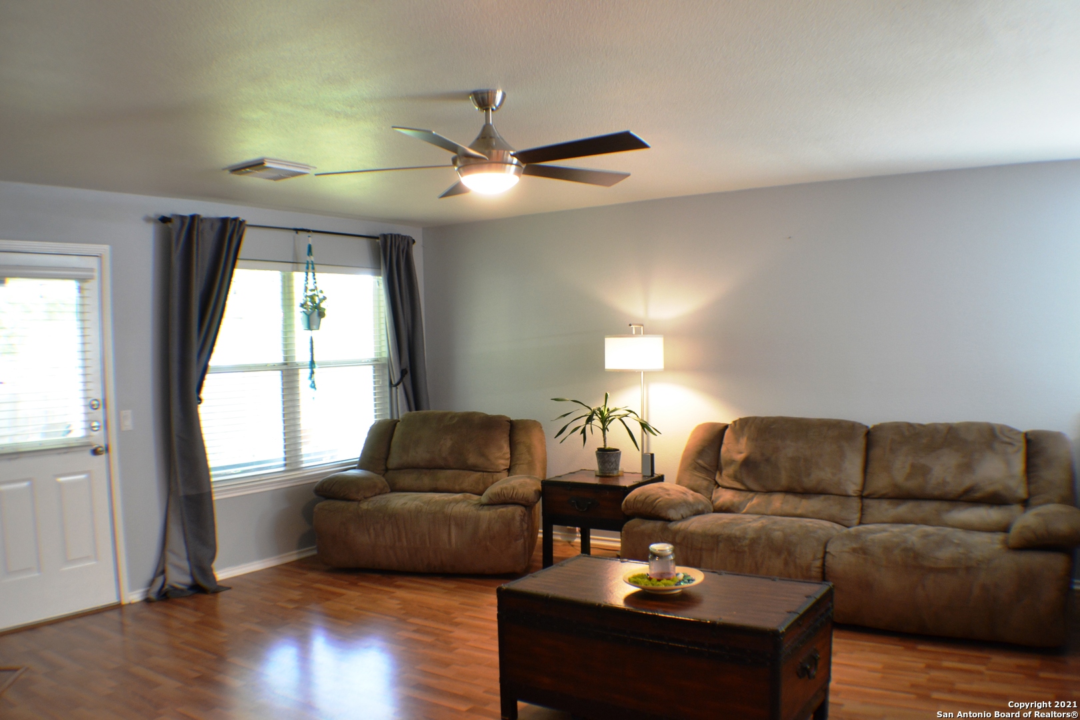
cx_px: 540
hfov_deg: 53.1
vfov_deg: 36.9
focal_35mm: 36
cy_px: 360
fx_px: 1080
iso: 500
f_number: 4
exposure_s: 1/15
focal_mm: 24
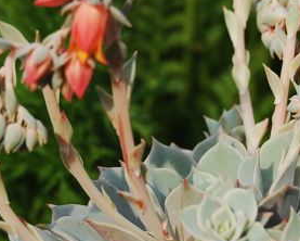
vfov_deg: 7.3
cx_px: 184
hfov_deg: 9.1
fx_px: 1875
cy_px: 138
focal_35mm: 211
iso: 200
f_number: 5.6
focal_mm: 52
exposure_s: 1/800
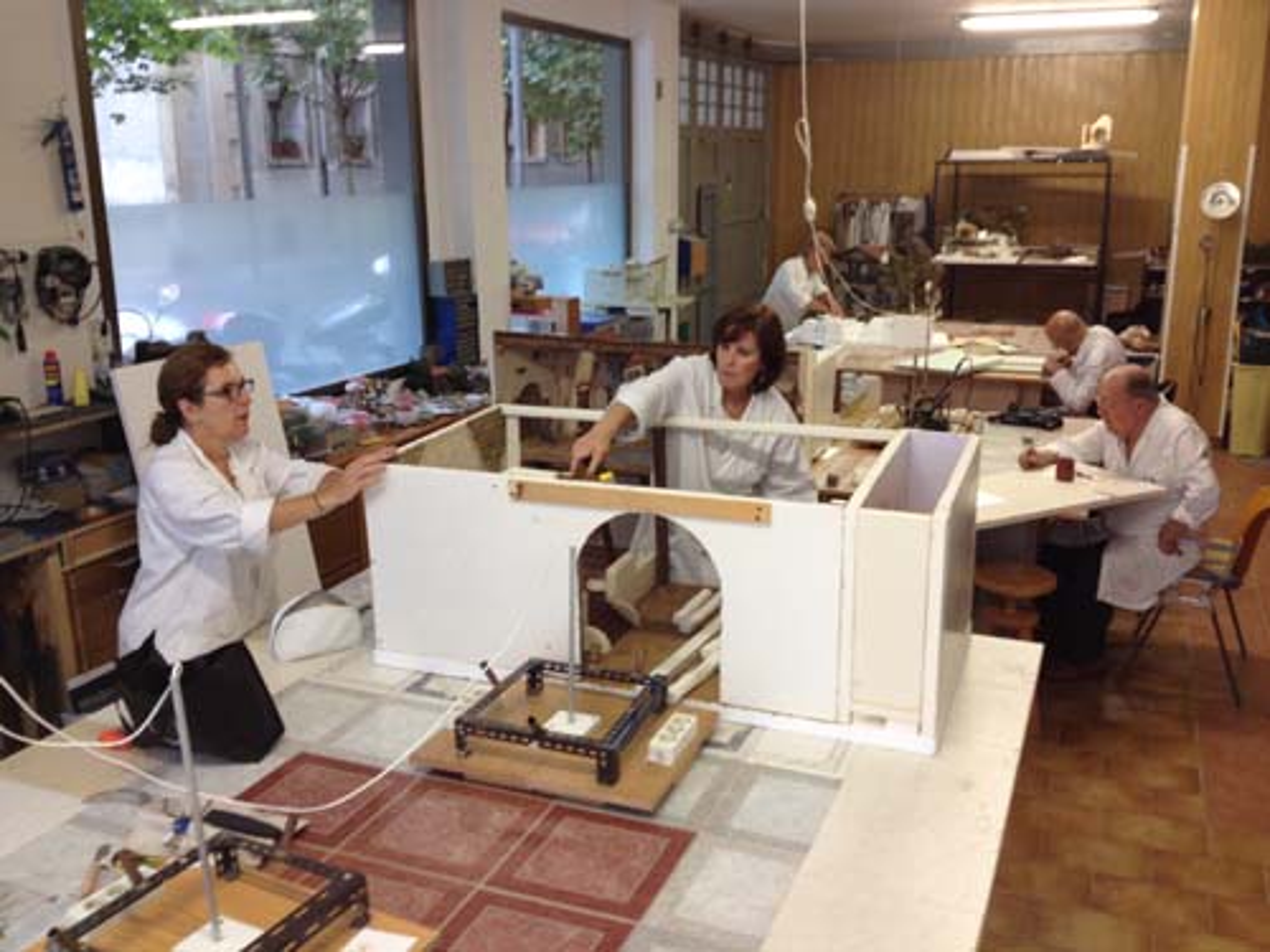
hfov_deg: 52.6
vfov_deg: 40.7
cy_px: 476
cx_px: 635
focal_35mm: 35
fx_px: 1284
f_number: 2.4
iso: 50
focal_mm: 4.28
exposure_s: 1/24
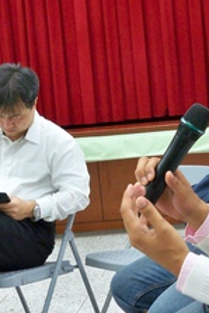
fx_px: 852
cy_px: 143
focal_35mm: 98
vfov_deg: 20.8
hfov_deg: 13.8
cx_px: 194
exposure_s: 1/30
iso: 200
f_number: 3.1
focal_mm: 6.3
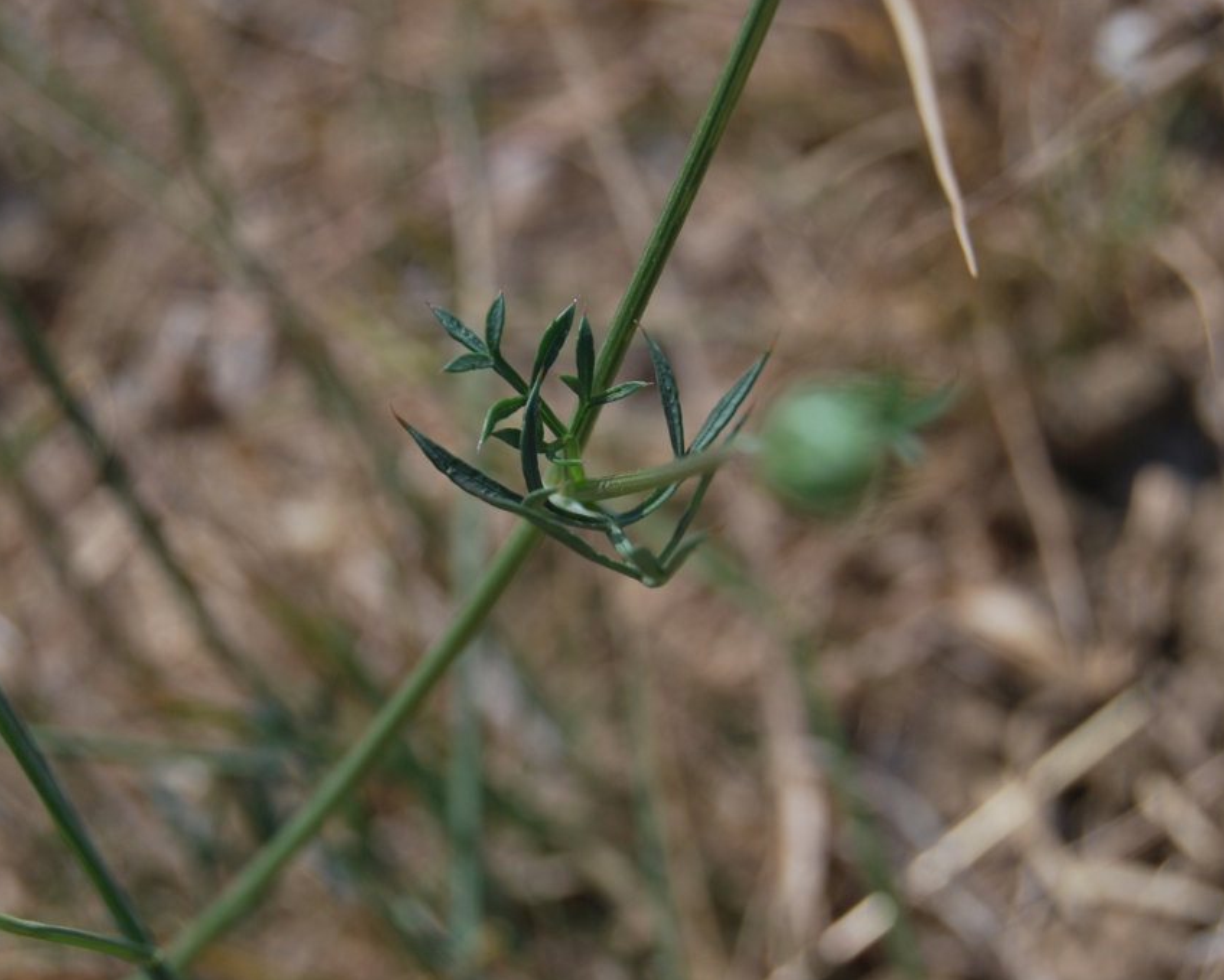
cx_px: 592
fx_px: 3391
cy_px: 489
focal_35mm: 94
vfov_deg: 16.4
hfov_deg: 20.5
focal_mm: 55
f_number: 8
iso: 100
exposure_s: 1/200
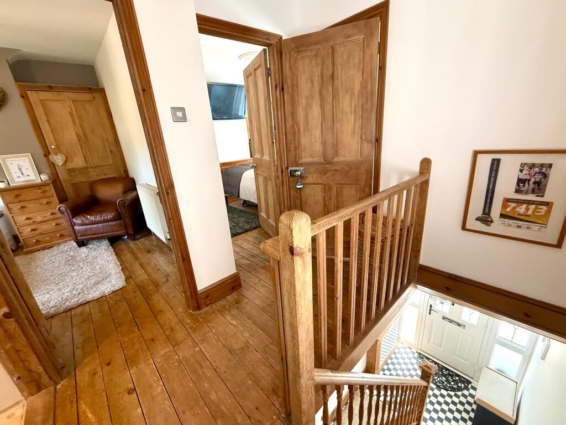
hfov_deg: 102.1
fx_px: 229
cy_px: 212
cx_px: 283
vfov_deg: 85.7
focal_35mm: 14
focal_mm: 2.22
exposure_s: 1/100
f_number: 2.2
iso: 320
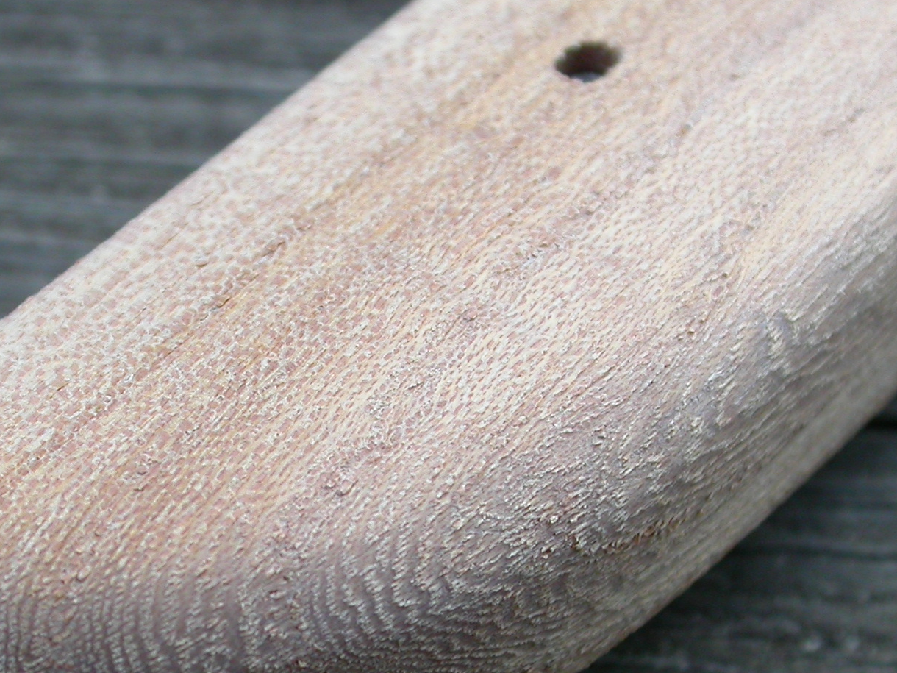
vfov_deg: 13.7
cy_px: 464
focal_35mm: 108
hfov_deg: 18.2
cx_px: 367
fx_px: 2799
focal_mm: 12
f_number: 3.9
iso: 100
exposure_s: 1/72.5
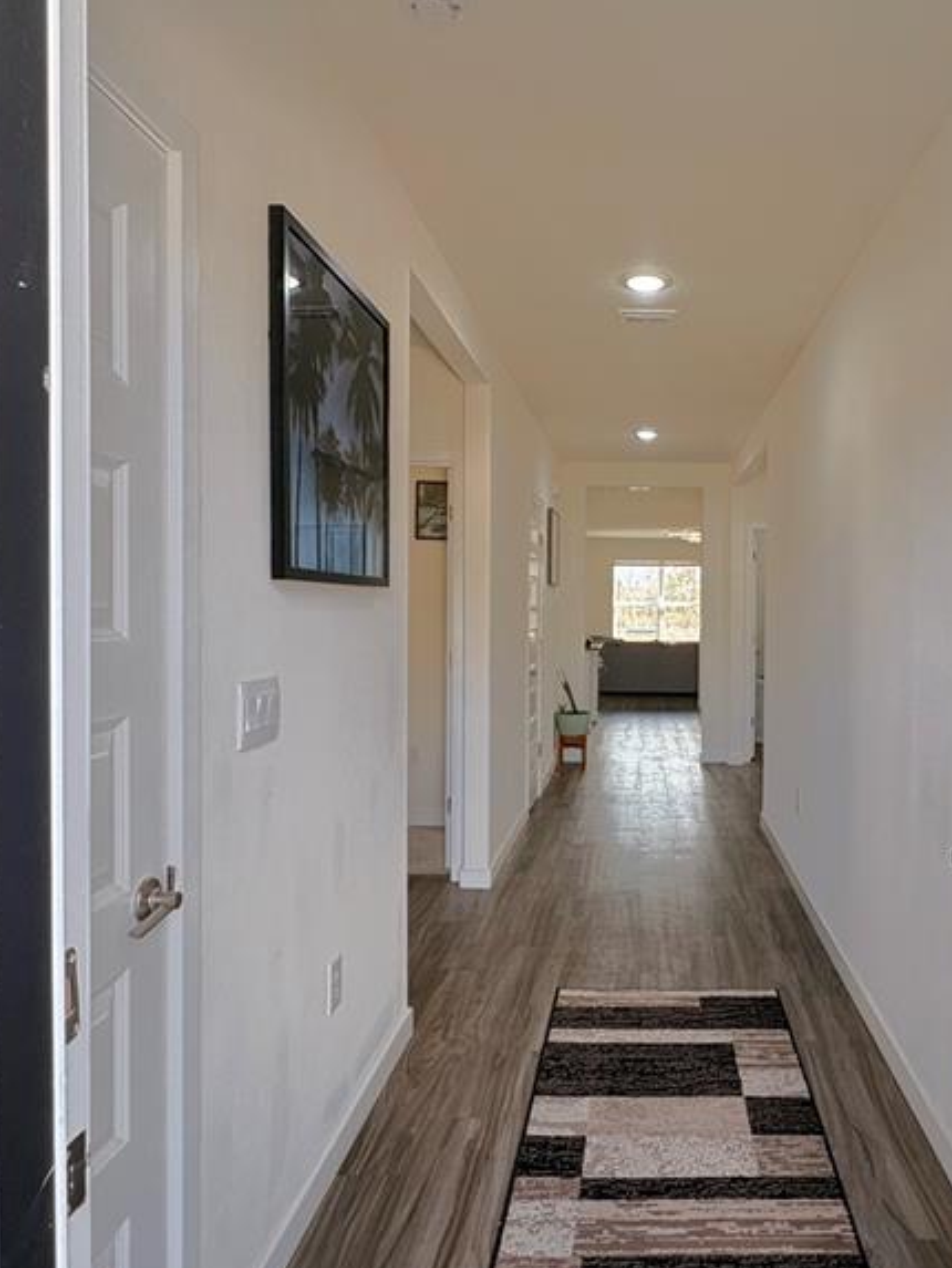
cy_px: 628
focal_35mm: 25
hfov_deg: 53.5
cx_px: 658
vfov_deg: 69.4
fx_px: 916
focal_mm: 2.22
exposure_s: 1/120
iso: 200
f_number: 2.2
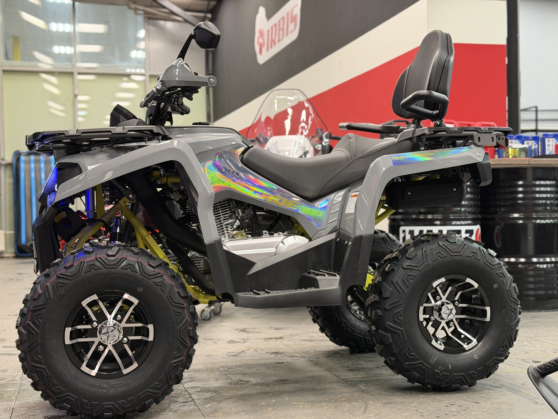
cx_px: 279
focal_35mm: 48
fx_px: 774
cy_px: 210
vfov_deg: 30.3
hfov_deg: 39.7
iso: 200
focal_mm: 6.76
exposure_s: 1/50
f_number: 1.78
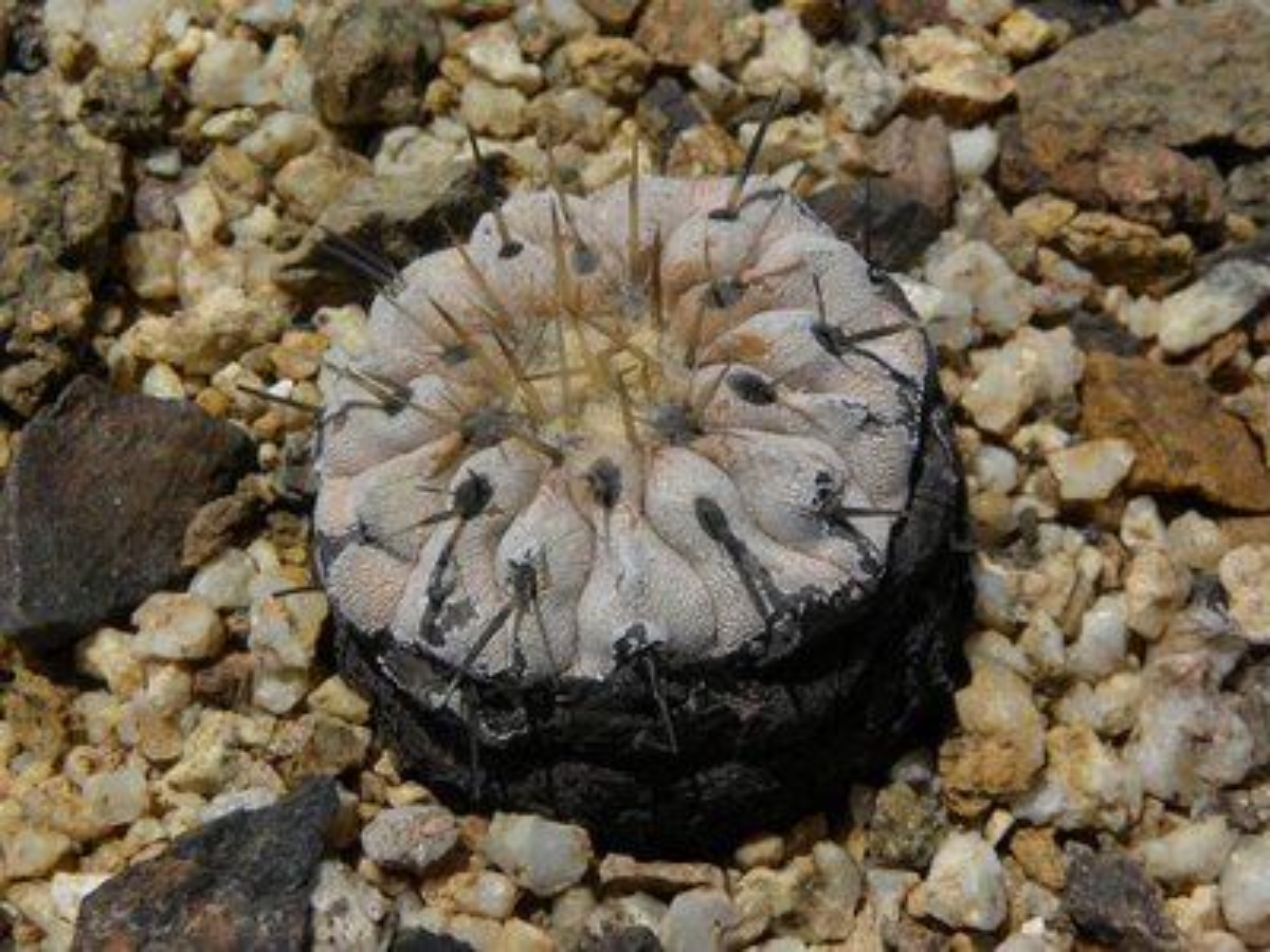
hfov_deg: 29.4
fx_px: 2421
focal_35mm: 66
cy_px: 476
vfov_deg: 22.3
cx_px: 635
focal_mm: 11.8
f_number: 8
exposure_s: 1/433
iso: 64
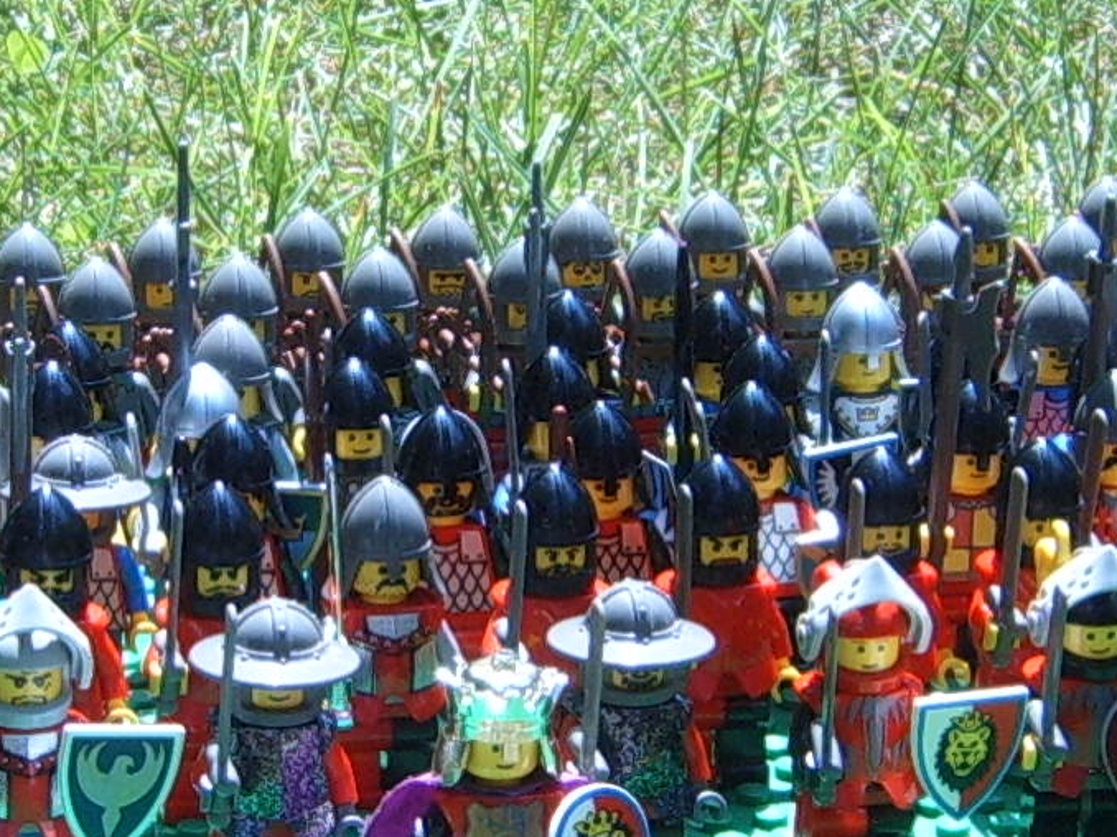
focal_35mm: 124
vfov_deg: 11.9
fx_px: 4000
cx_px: 245
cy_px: 575
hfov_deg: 15.8
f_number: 2.9
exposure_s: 1/350
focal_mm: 6.2
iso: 63
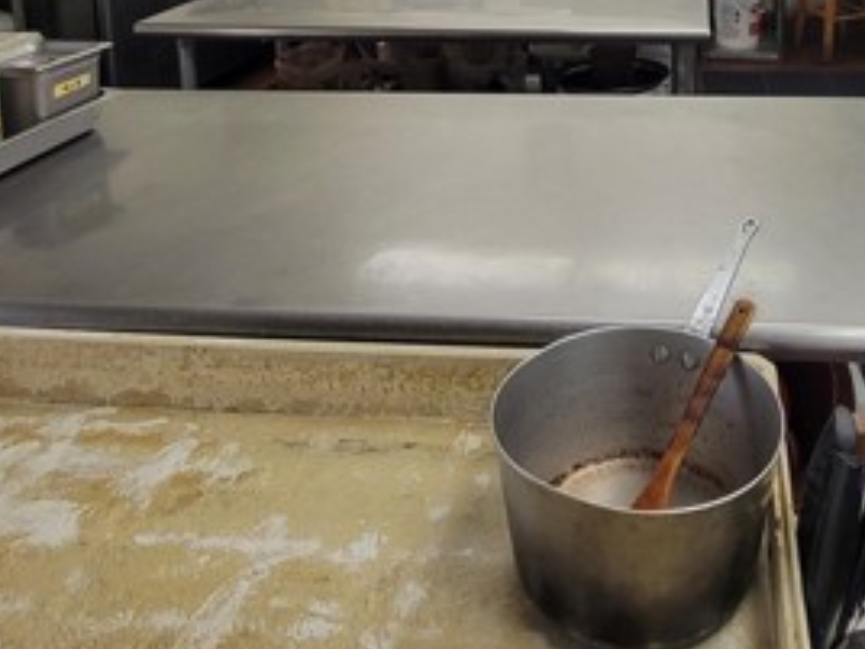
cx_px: 649
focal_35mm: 31
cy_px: -97
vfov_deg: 36.8
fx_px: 775
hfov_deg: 55.5
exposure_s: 1/60
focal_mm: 2.2
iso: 250
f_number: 2.2
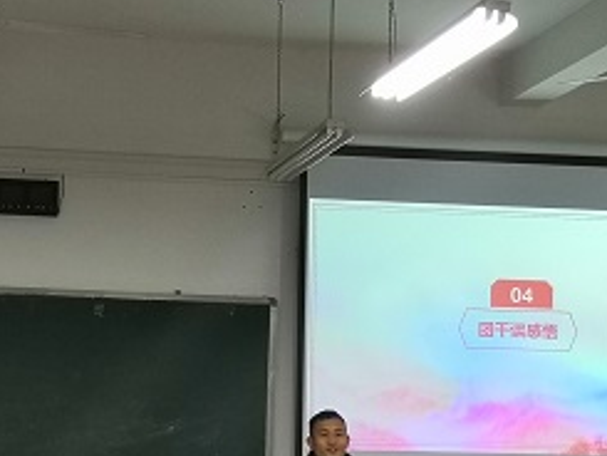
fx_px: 1684
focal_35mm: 96
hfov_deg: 20.4
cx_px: 208
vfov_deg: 15.3
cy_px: 366
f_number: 1.8
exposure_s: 1/50
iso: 250
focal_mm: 3.95
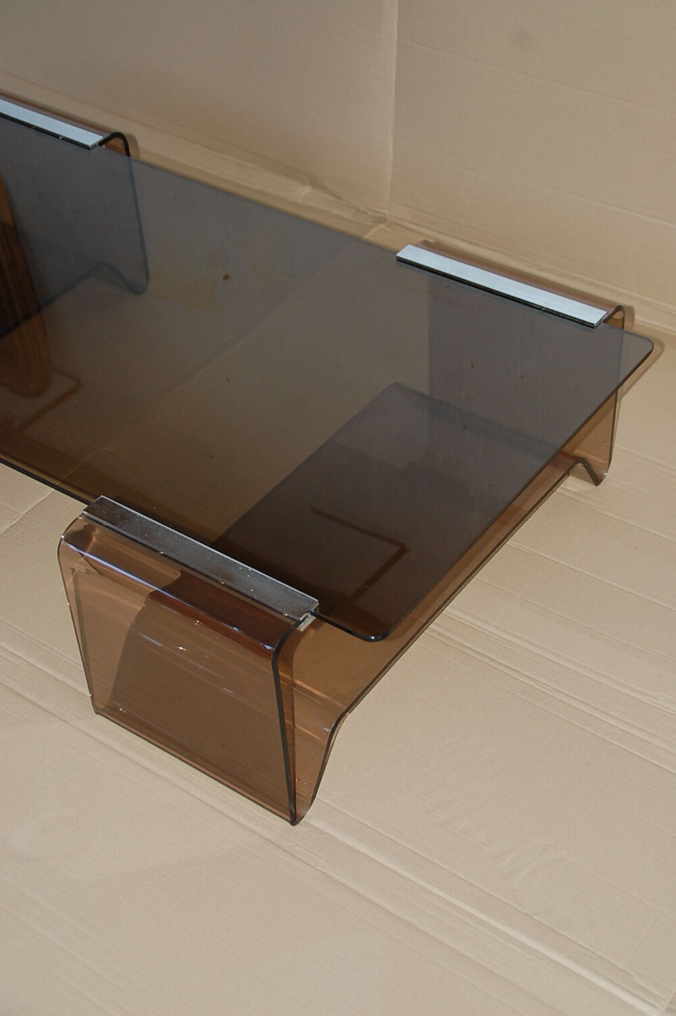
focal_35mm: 57
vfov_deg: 35.1
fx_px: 1608
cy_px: 508
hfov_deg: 23.7
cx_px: 338
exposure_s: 1/60
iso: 400
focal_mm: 38
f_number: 4.5
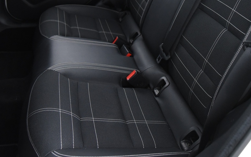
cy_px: 16
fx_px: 308
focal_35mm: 45
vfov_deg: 27.6
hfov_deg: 44.3
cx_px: 141
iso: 4000
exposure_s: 1/20
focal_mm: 24
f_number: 4
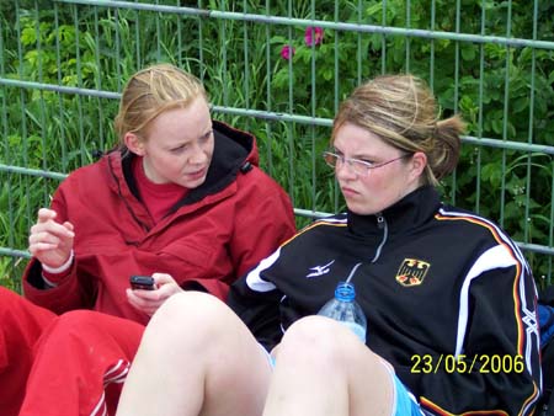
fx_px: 1617
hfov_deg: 19.4
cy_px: 208
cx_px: 277
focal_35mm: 101
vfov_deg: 14.7
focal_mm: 21.3
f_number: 4.8
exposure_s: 1/250
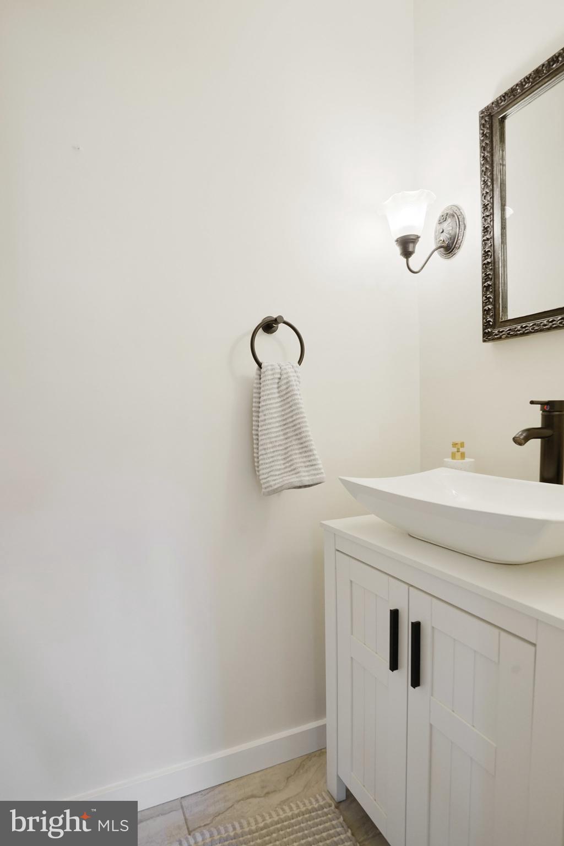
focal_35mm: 16
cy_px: 423
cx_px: 282
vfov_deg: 96.7
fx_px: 376
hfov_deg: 73.7
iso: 1250
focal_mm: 16
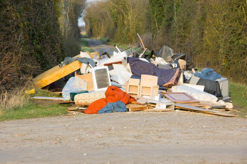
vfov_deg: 7.9
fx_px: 1193
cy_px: 82
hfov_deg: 11.8
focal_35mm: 174
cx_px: 124
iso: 200
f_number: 11
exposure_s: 1/30
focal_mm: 116
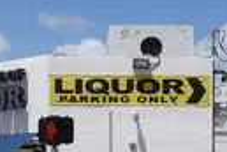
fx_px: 792
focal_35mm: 126
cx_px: 81
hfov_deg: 16.3
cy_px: 194
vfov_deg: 10.7
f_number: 9
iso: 50
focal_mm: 27
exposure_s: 1/200
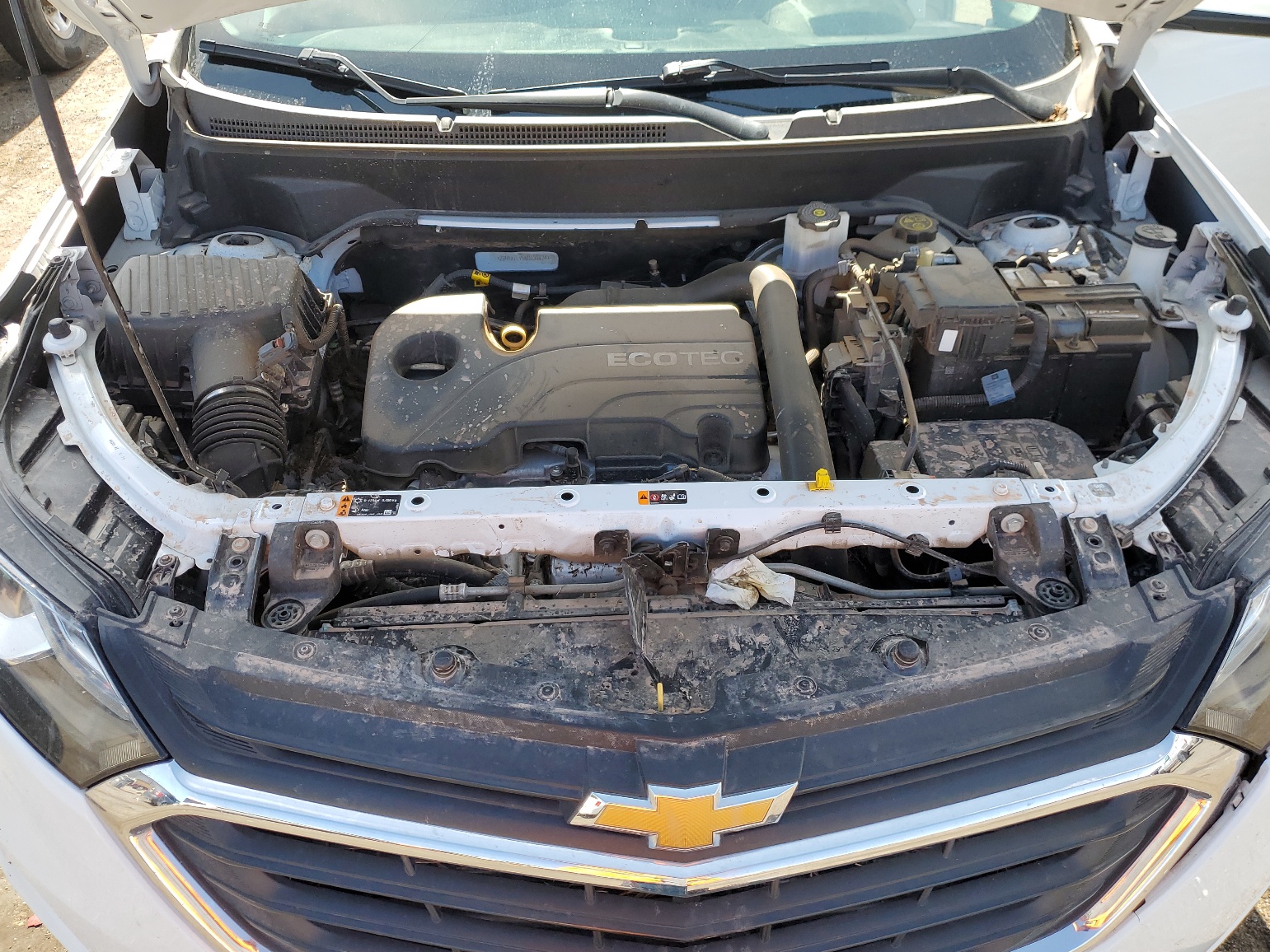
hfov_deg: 65.3
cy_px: 459
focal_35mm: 27
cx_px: 649
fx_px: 991
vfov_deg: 51.3
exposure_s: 1/588
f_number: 1.5
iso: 50
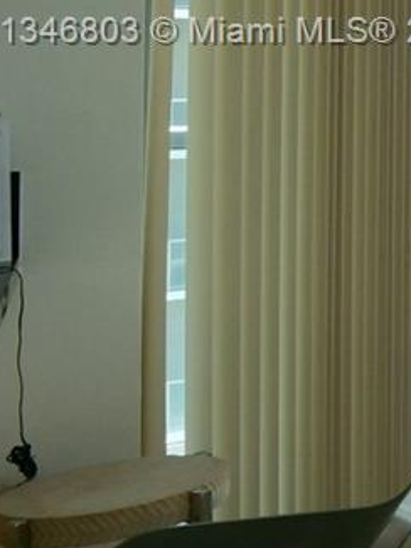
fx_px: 1123
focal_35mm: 71
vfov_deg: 26.3
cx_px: 1295
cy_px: 34
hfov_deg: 10.9
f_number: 7.1
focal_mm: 10
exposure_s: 1/200
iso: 250
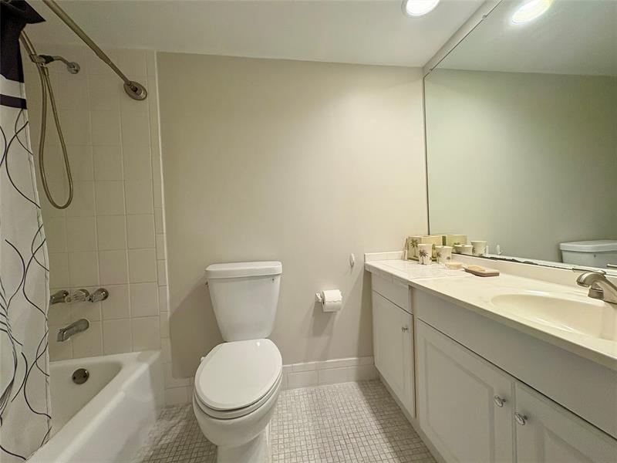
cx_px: 308
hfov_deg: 102.1
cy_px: 232
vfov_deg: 85.7
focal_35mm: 14
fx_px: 250
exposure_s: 1/120
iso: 160
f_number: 2.2
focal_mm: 2.22
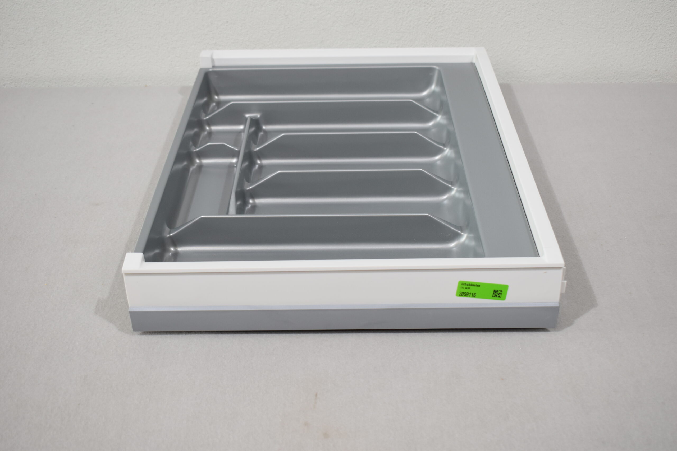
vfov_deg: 30.9
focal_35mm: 44
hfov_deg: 45.0
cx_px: 338
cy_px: 226
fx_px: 818
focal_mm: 29
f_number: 5.6
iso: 400
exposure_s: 1/100
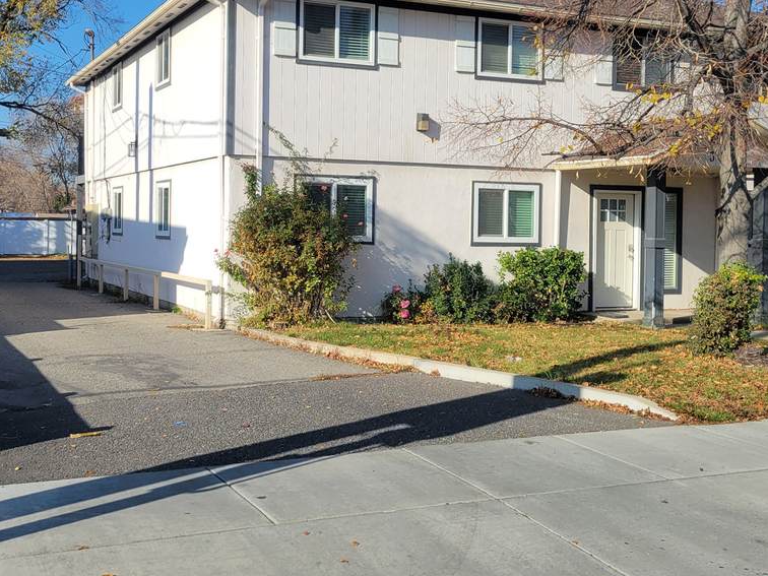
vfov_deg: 32.7
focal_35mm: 44
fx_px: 976
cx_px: 340
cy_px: 210
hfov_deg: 42.9
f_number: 1.8
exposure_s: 1/2430
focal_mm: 5.4
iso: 40
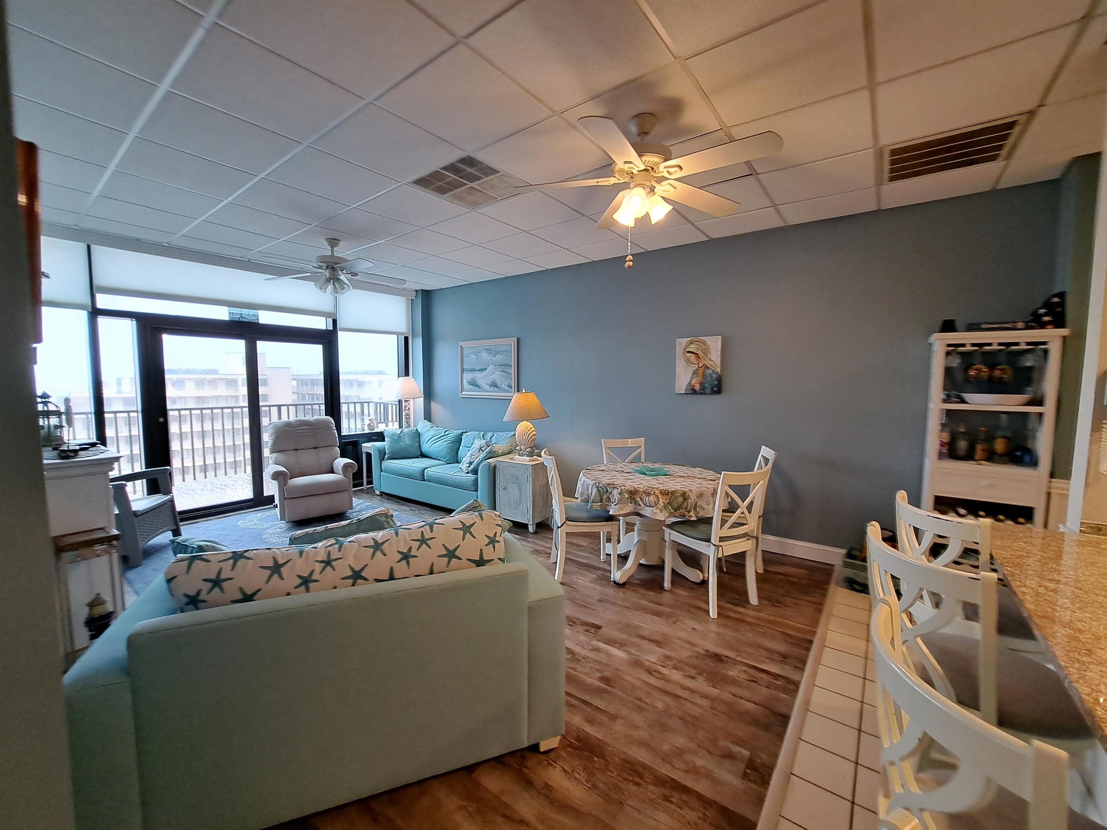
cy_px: 415
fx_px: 416
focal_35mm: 13
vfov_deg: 89.9
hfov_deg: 106.2
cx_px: 554
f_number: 2.2
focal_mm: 1.74
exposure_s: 1/40
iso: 50
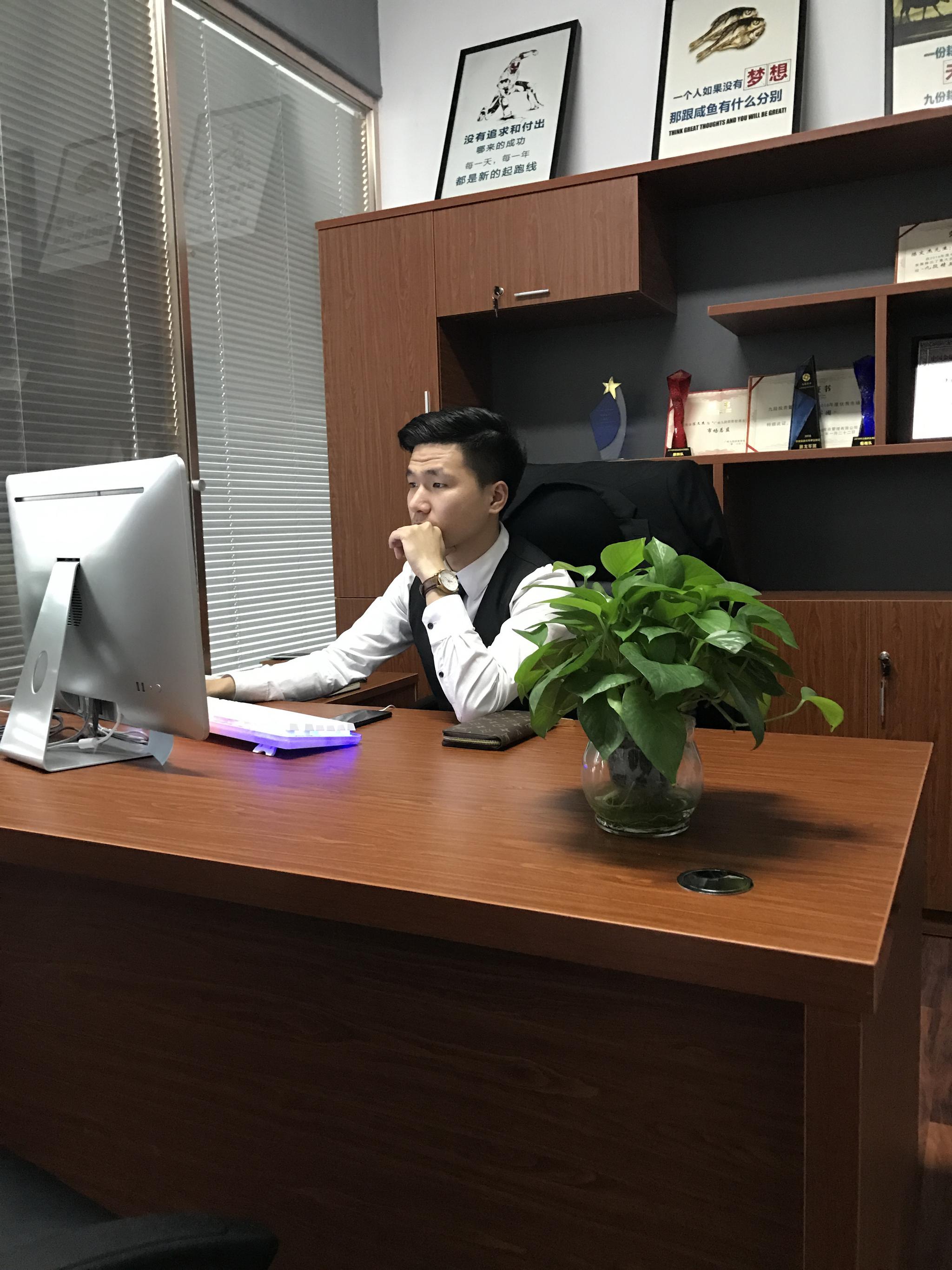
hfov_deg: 49.7
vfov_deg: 63.4
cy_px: 635
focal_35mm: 28
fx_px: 1027
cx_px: 476
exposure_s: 1/13
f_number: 1.8
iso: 100
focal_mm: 3.99
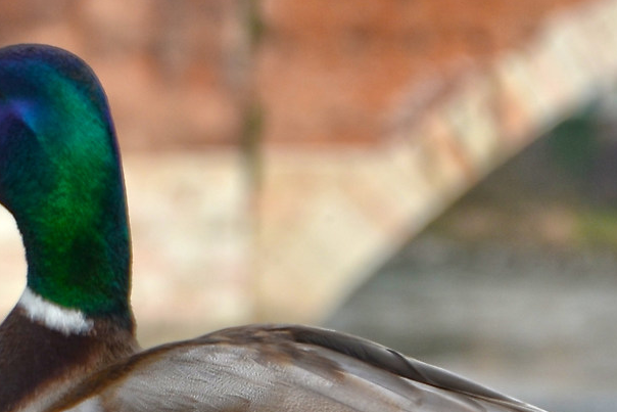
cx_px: -318
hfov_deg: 4.9
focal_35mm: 417
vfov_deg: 3.3
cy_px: 239
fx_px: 7148
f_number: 6.3
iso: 100
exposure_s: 1/160
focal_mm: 70
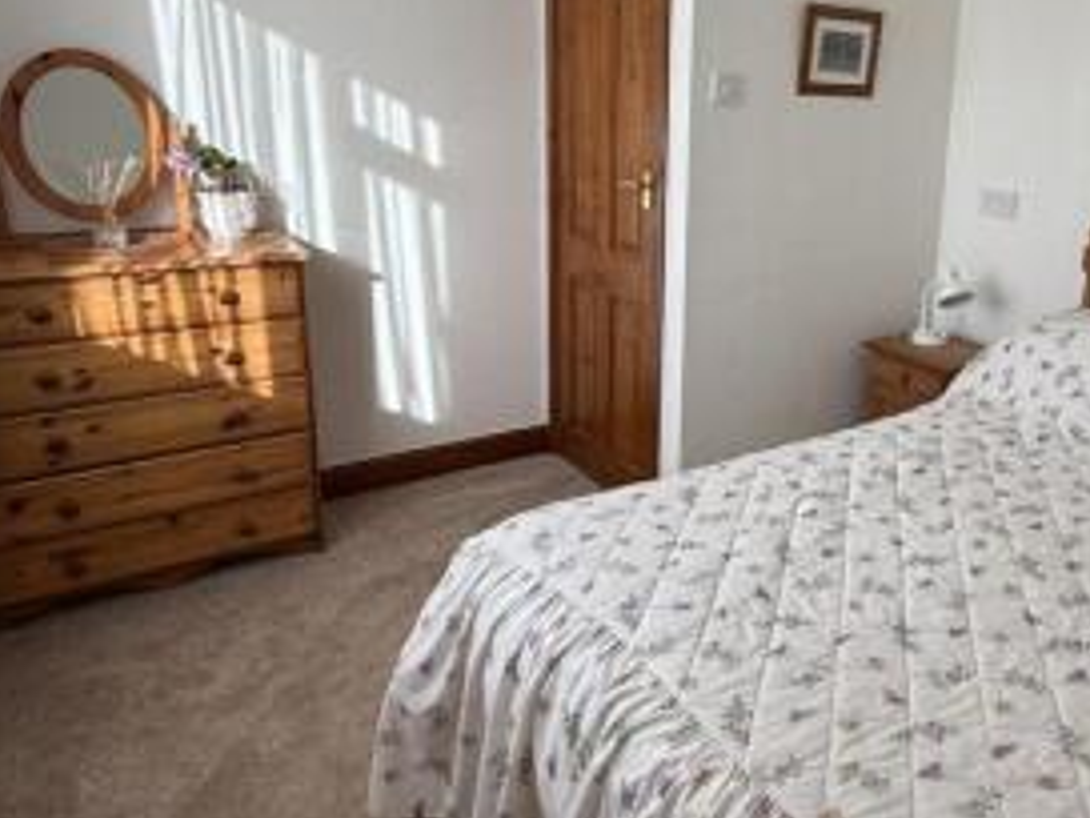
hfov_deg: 56.7
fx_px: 945
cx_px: 832
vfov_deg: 46.4
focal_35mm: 30
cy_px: 315
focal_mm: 2.22
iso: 50
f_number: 2.2
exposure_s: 1/191
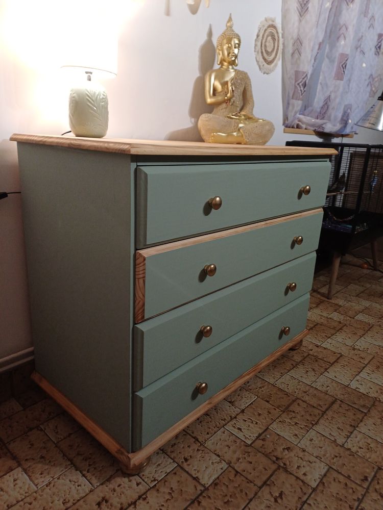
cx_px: 192
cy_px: 255
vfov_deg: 69.4
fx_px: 369
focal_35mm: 25
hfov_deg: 54.9
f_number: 1.8
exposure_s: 1/10
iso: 200
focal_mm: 4.65
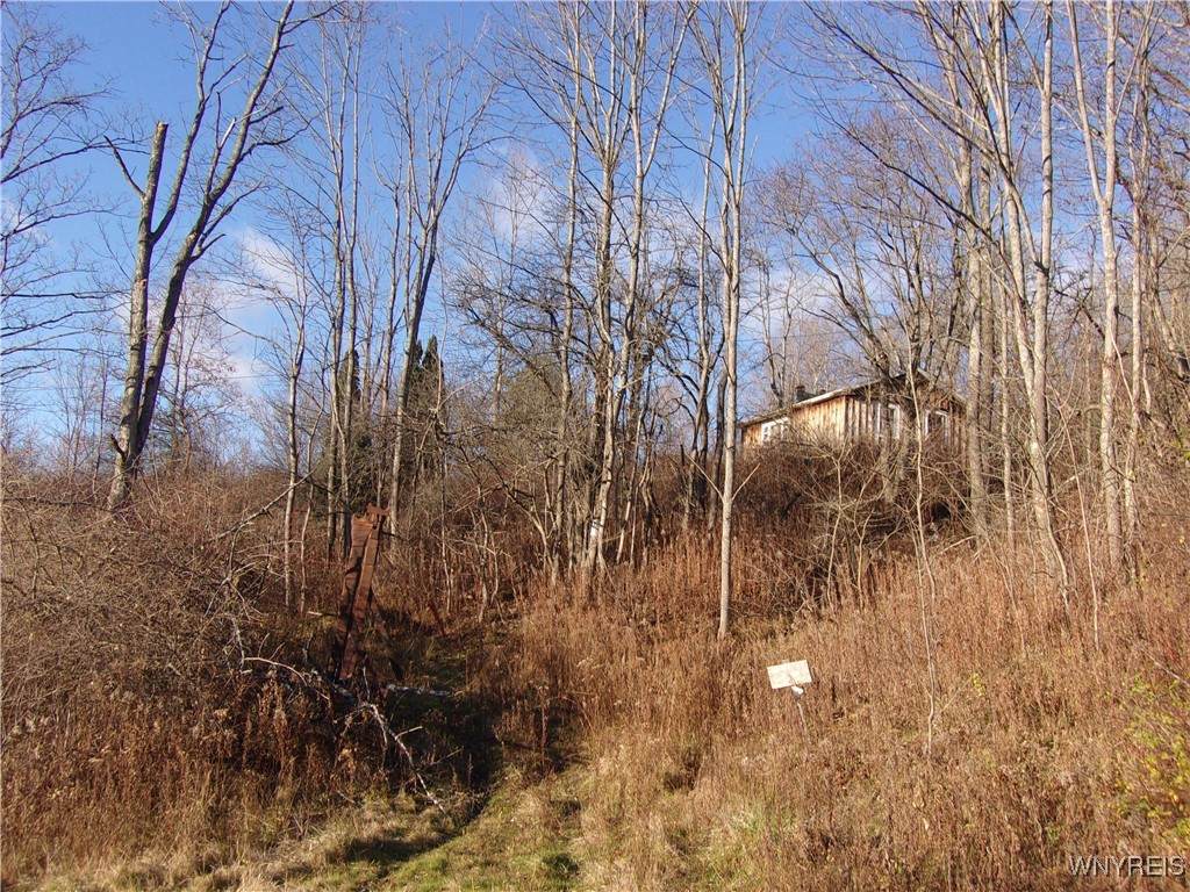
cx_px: 595
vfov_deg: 41.8
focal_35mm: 34
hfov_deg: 54.0
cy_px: 446
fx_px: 1169
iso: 80
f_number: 11.6
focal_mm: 6.1
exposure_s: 1/38
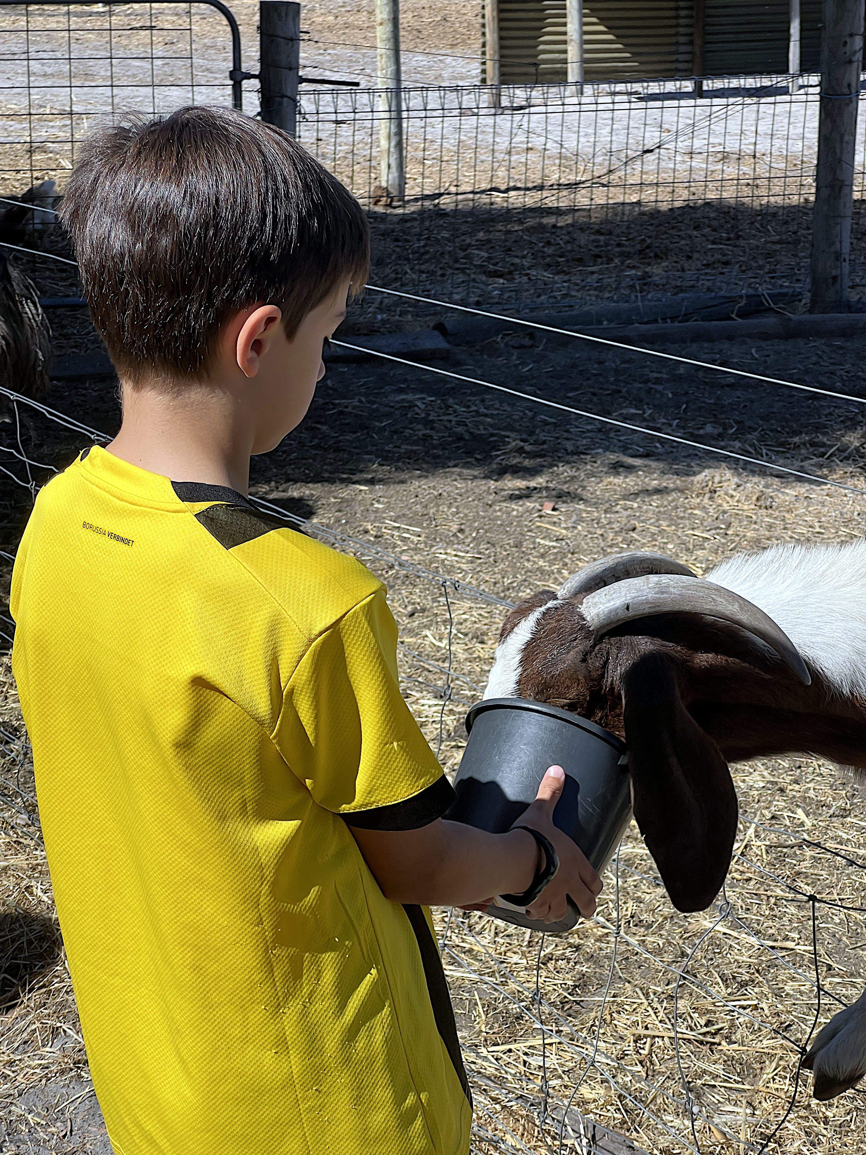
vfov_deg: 25.3
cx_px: 433
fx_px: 2568
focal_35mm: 77
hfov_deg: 19.1
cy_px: 578
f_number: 2.8
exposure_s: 1/713
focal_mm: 9
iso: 32
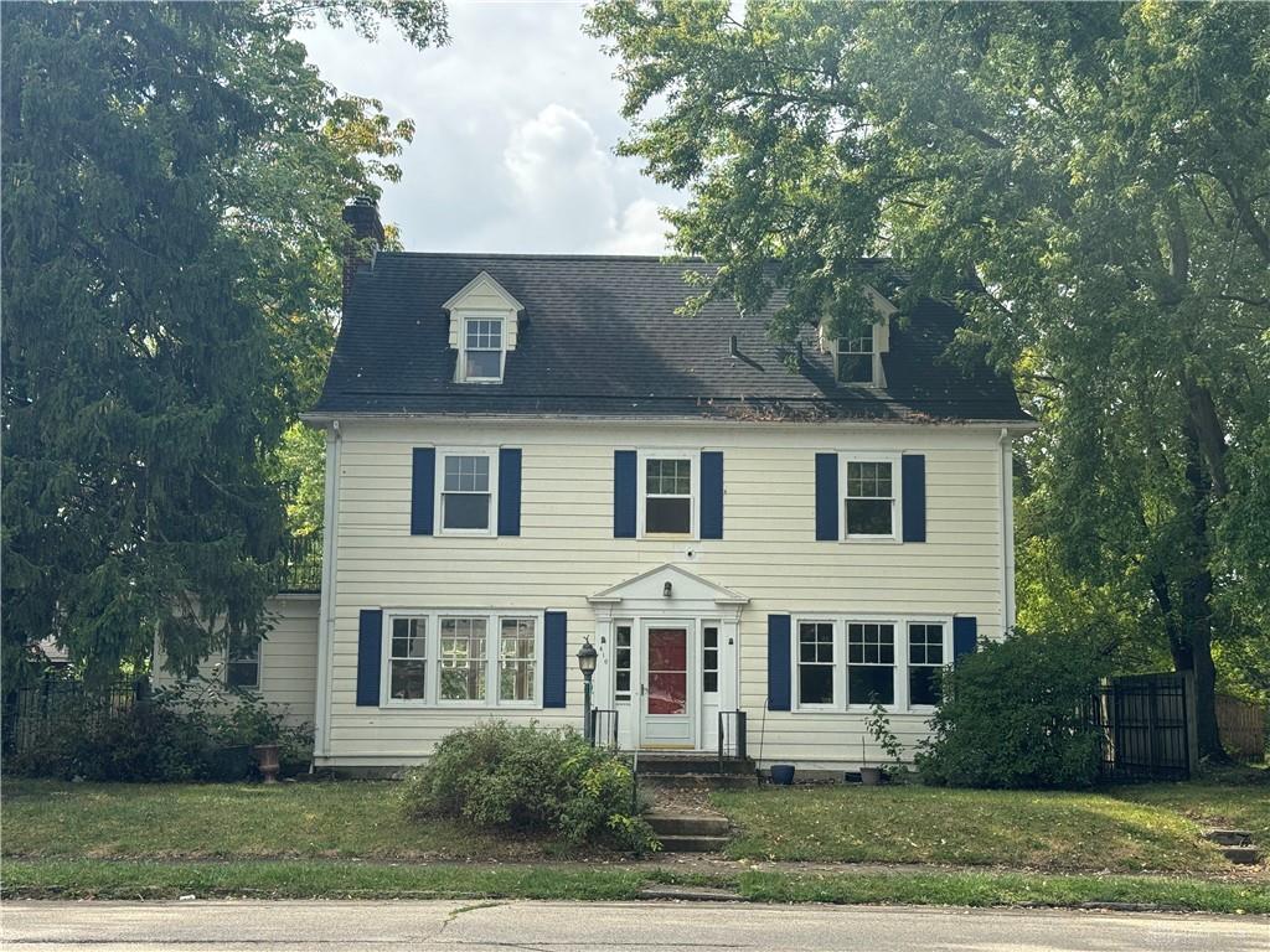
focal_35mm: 48
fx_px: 1761
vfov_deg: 30.3
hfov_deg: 39.7
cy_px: 476
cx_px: 635
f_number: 1.78
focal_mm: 6.76
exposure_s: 1/2331
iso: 64
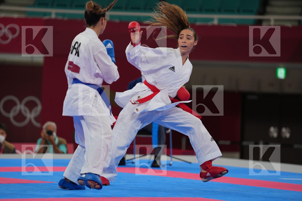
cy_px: 100
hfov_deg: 10.3
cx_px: 151
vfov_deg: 6.9
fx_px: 1678
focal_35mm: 200
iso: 500
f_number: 2.8
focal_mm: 200
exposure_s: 1/1000
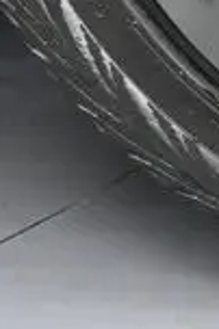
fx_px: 2308
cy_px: -365
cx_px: 579
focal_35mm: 252
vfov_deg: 7.8
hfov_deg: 5.2
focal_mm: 25
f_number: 4.2
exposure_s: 1/125
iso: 1800
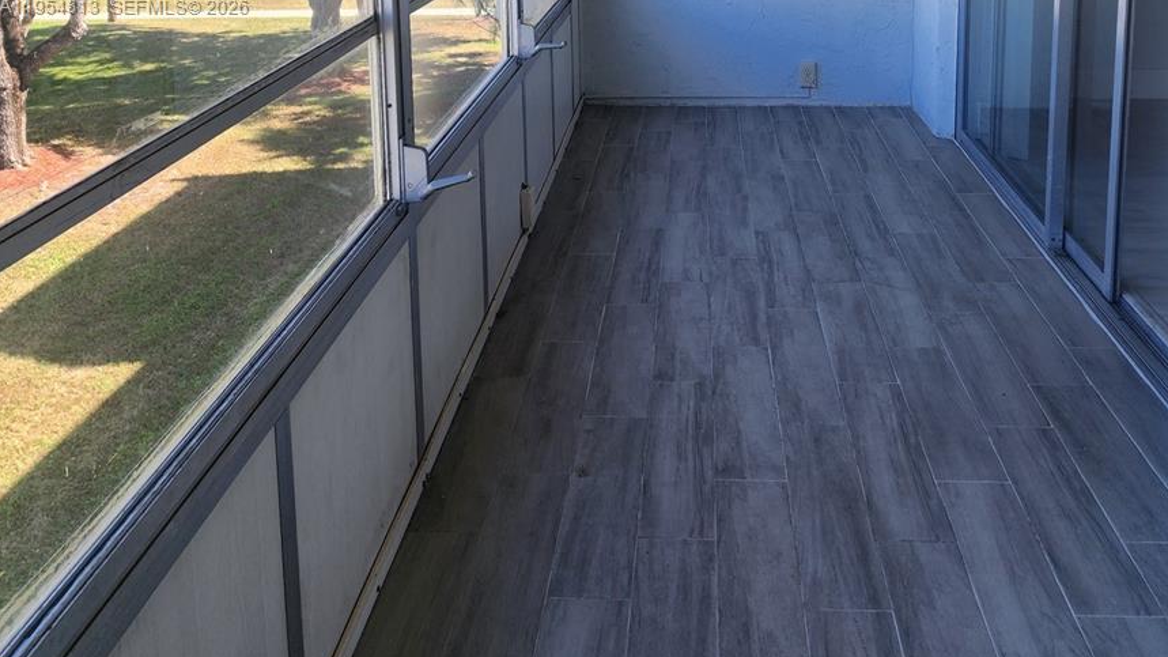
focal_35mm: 35
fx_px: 1084
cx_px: 608
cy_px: 8
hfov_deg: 56.6
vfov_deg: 31.3
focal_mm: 6.4
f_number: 1.8
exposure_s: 1/180
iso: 25
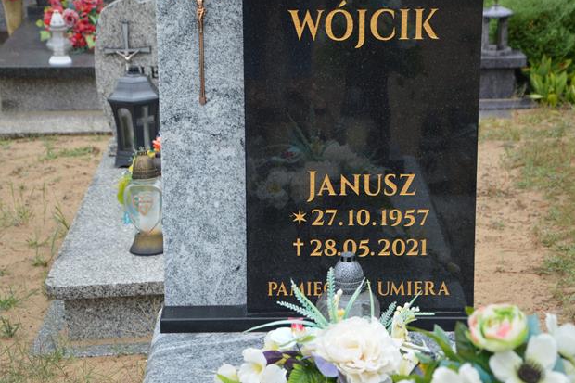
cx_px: 296
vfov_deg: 14.2
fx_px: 1533
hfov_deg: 21.2
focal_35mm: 96
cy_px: 186
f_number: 5.6
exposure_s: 1/125
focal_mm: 62
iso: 280
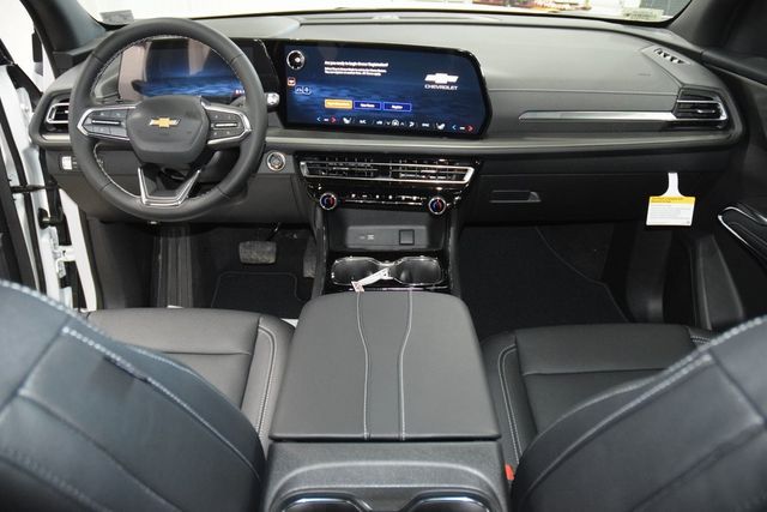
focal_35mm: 27
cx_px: 384
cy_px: 256
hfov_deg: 67.4
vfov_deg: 48.0
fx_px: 575
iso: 3200
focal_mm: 18
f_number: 3.5
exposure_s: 1/60
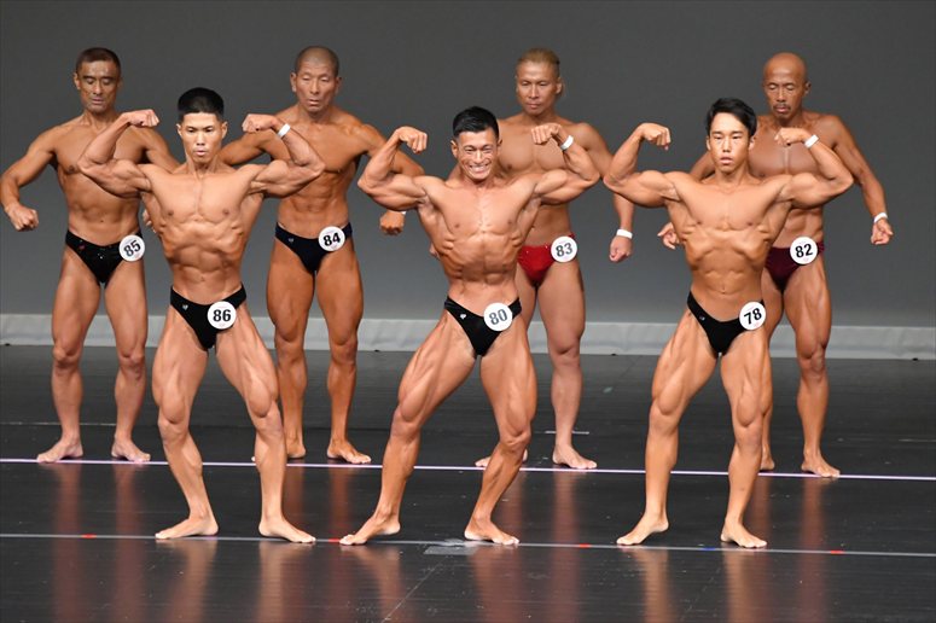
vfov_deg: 4.4
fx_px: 8186
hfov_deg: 6.5
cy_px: 312
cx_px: 468
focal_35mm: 315
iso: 5000
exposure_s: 1/400
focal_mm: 210
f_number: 5.6
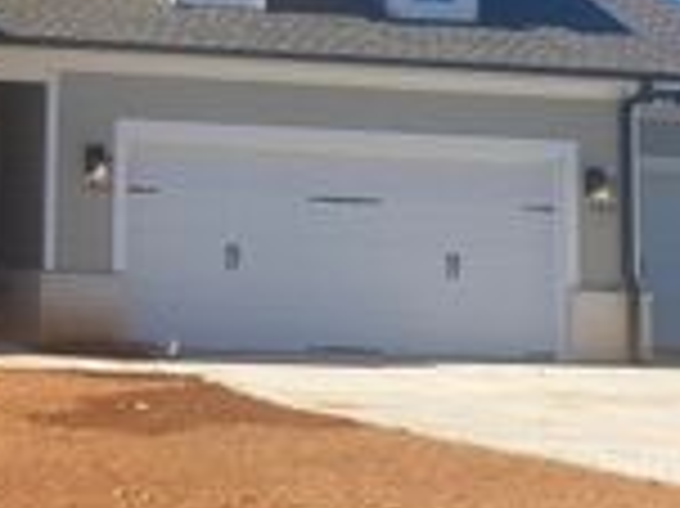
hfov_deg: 21.2
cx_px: -131
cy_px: 34
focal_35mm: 86
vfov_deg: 16.9
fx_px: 1688
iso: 32
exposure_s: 1/2688
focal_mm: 4.25
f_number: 1.8
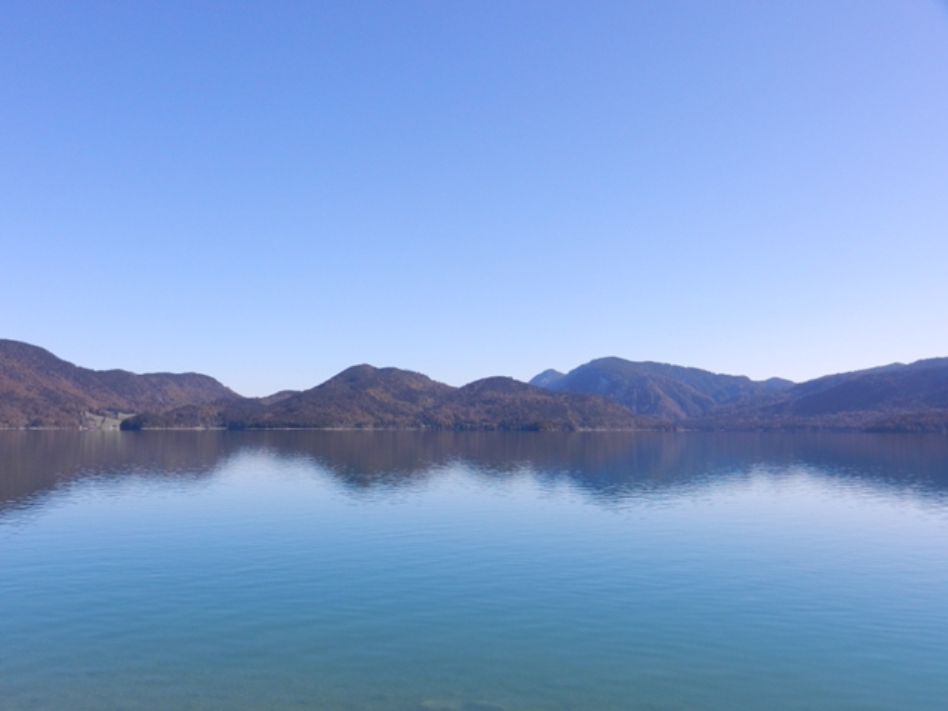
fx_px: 904
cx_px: 474
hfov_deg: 55.4
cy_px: 356
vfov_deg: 42.9
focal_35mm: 33
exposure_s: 1/1250
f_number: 3.8
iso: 160
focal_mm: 5.9
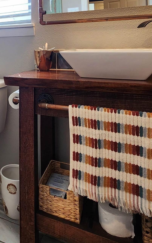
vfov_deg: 54.0
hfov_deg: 32.5
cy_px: 47
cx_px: -25
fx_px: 219
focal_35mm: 33
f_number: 2.2
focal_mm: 2.2
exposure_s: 1/60
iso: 125
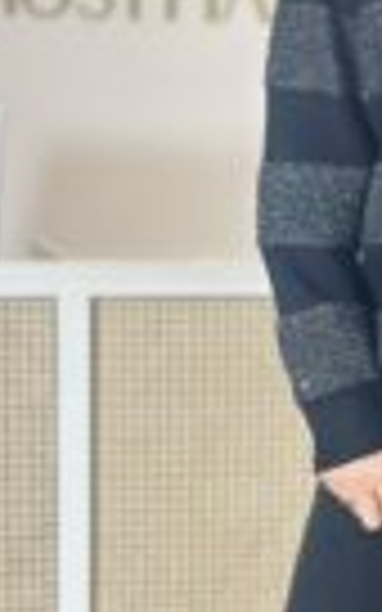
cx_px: 503
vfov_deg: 13.9
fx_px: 2499
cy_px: 374
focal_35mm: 150
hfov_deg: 8.6
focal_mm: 6.86
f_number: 1.78
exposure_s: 1/100
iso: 160
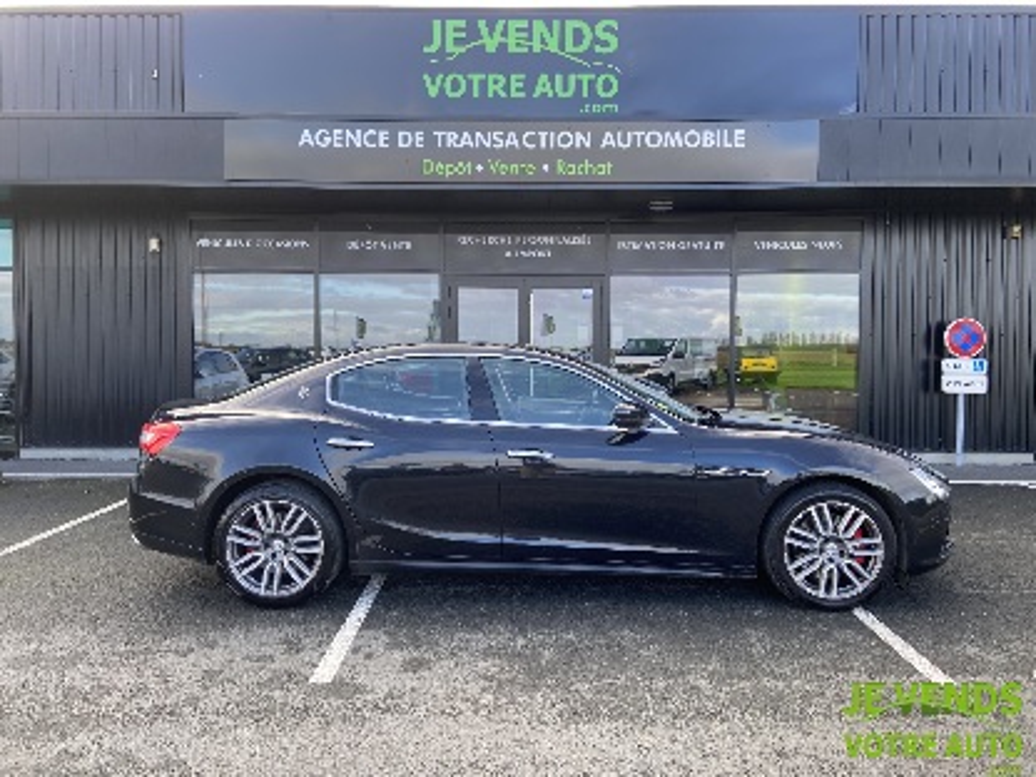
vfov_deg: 53.1
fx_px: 778
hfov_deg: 67.3
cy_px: 388
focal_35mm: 26
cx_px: 518
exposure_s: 1/175
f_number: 1.8
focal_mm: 4.25
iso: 32
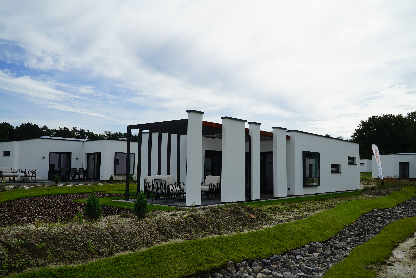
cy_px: 139
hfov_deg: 61.9
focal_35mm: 30
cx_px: 208
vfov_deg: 43.7
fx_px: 347
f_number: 14
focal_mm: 30
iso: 100
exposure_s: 1/160
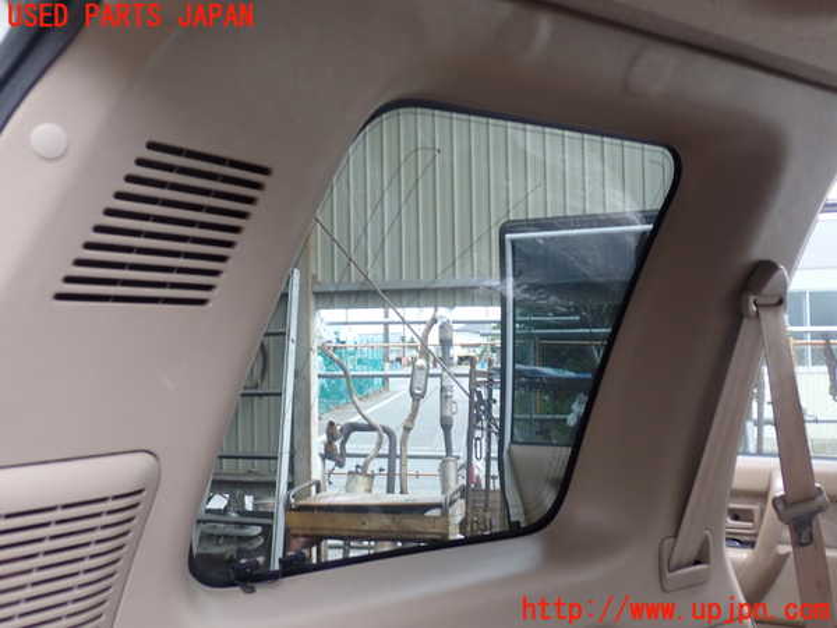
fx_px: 870
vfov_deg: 39.7
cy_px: 314
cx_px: 418
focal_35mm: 36
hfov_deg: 51.4
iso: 200
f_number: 2.5
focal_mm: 6.37
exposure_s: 1/40
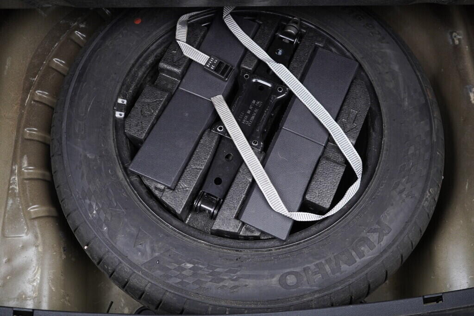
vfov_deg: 36.9
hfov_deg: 53.1
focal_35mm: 36
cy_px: 158
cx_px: 237
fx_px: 474
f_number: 2.8
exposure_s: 1/40
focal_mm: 24
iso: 400
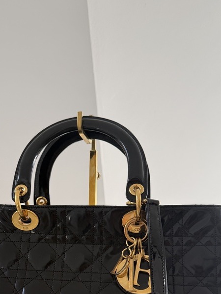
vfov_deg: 45.0
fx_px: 340
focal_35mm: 40
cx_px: 70
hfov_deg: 35.5
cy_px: 226
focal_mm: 6.76
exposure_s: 1/121
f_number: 1.78
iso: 100
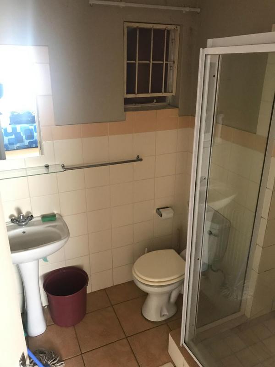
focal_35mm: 28
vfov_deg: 63.4
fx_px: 297
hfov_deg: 49.7
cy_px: 184
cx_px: 138
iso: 100
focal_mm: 3.99
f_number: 1.8
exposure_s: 1/13
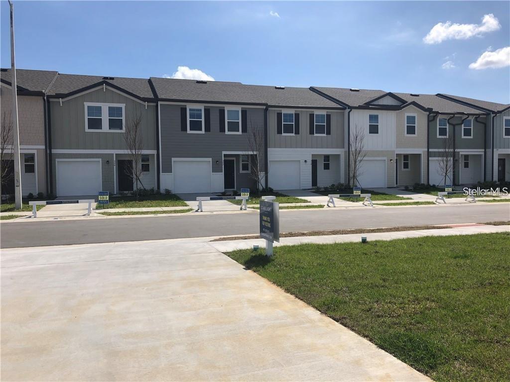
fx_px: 413
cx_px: 255
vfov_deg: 49.7
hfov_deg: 63.4
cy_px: 191
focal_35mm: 28
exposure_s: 1/3247
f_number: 1.8
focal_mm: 3.99
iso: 20
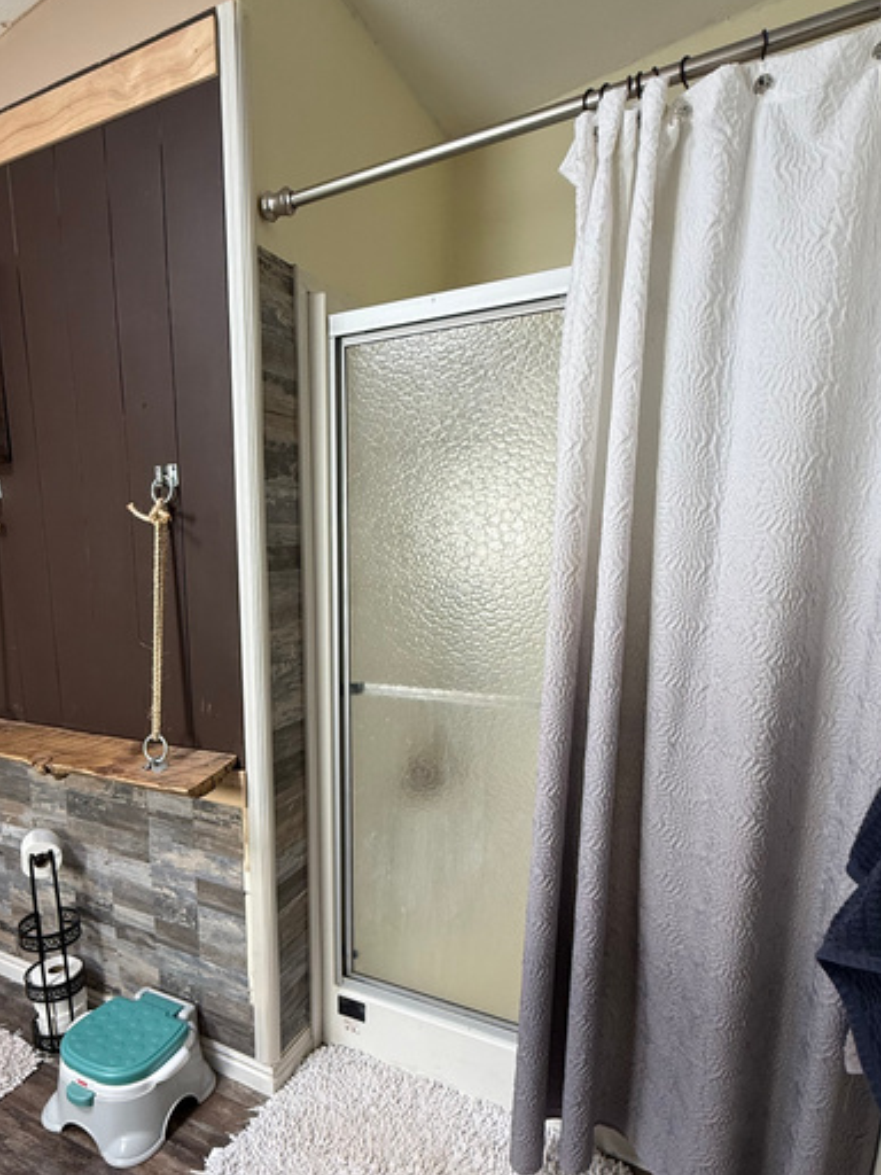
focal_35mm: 21
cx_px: 328
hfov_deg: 62.5
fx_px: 713
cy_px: 702
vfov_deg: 78.1
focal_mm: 2.22
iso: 125
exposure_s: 1/99
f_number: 2.2
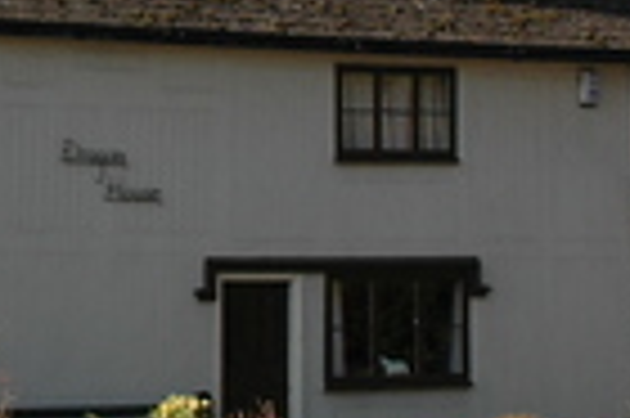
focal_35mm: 151
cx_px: -135
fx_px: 2639
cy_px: 40
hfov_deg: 13.2
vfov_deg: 9.0
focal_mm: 22
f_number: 8
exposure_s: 1/250
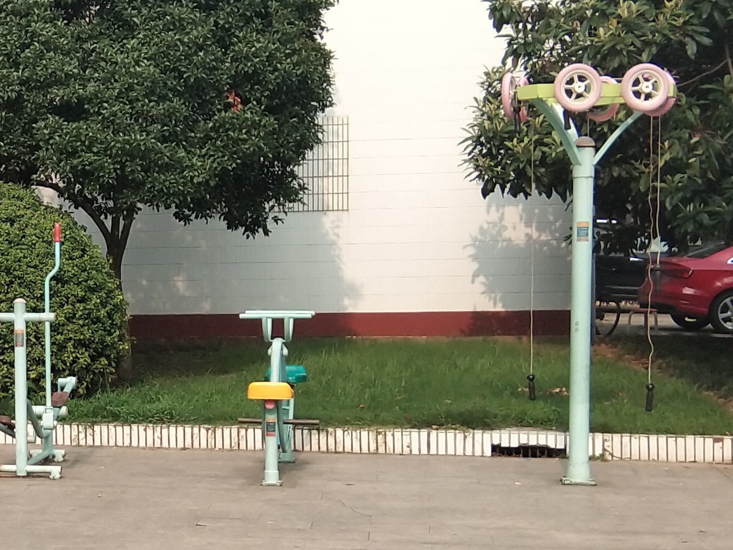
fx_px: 2054
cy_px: 355
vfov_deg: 15.2
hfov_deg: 19.2
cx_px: -113
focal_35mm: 97
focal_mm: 3.69
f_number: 2.2
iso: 50
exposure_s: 1/448
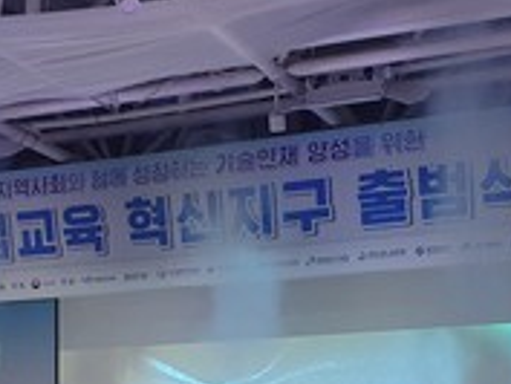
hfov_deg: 22.1
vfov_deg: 16.3
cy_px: 430
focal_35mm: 88
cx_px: 144
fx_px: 1300
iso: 250
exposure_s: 1/17
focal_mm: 4.3
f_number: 2.4
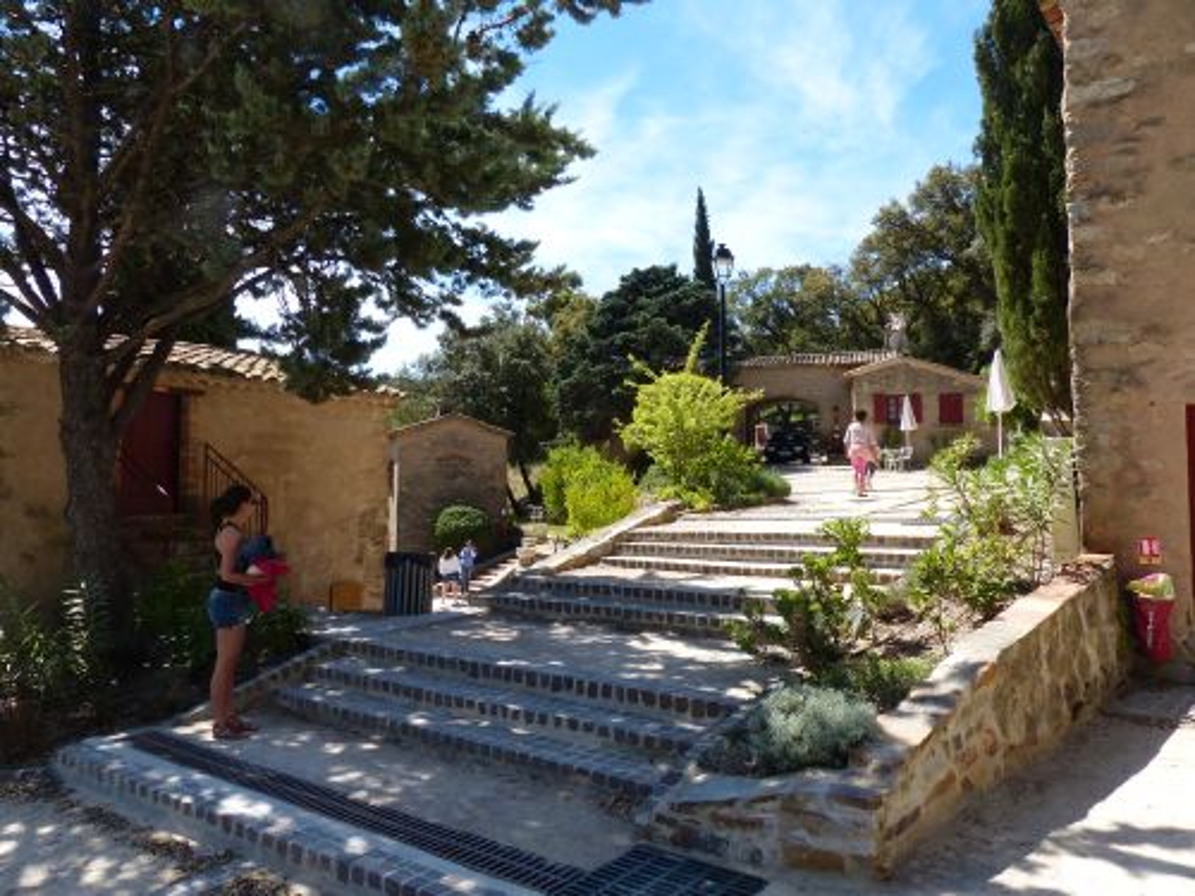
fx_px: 863
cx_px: 598
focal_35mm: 25
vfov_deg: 54.9
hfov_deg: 69.4
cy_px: 448
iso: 100
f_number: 4
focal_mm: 4.5
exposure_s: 1/500
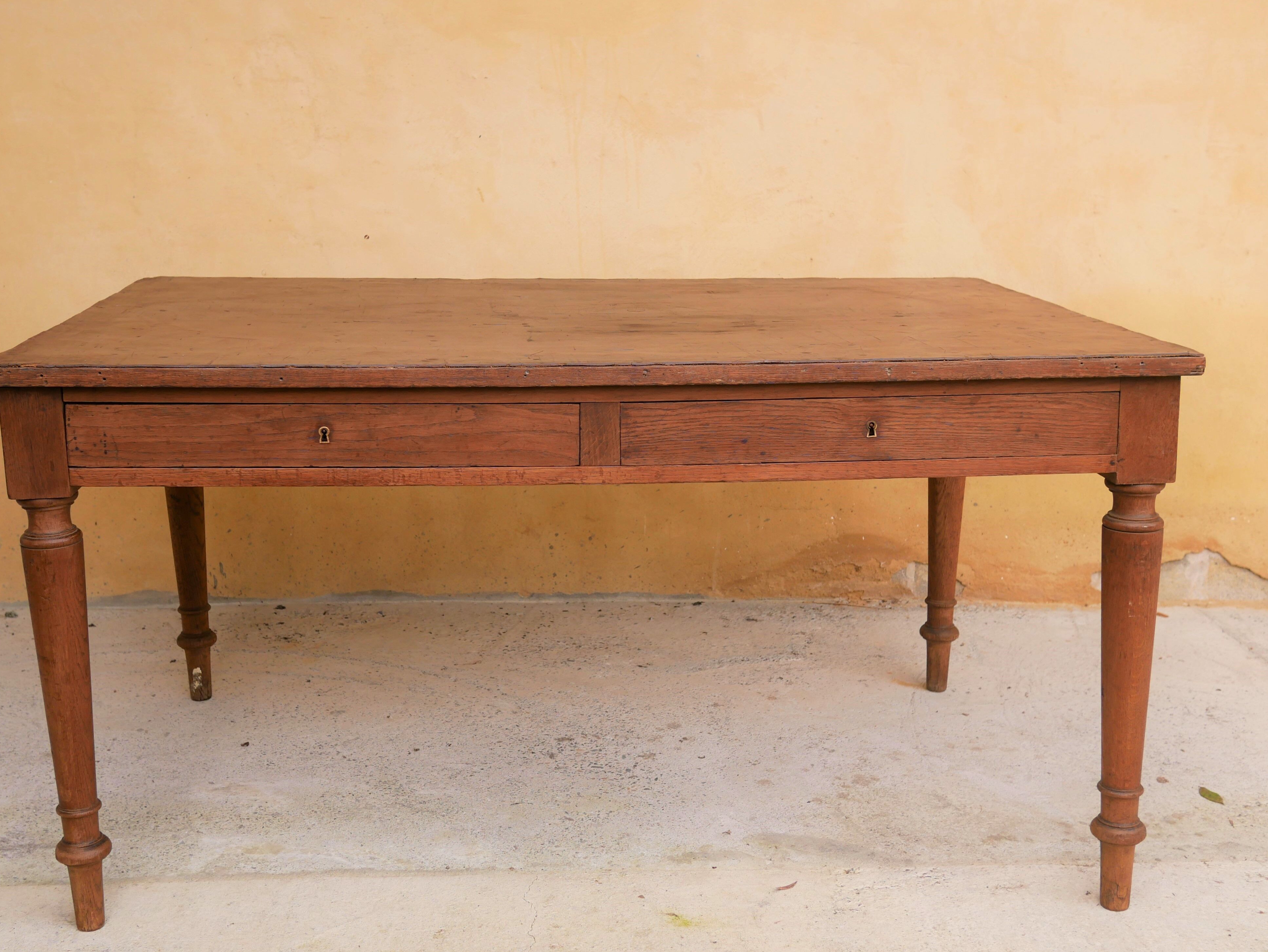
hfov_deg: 41.2
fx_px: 1686
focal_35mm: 46
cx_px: 568
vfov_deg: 31.5
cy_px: 444
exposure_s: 1/400
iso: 200
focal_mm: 20
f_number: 3.2
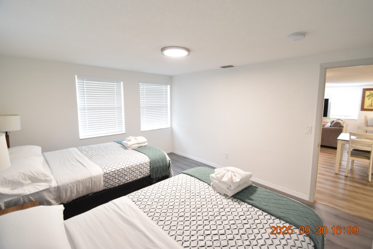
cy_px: 118
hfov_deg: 96.6
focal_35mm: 16
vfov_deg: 73.7
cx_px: 197
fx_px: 166
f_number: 3.5
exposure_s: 1/30
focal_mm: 10
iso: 800
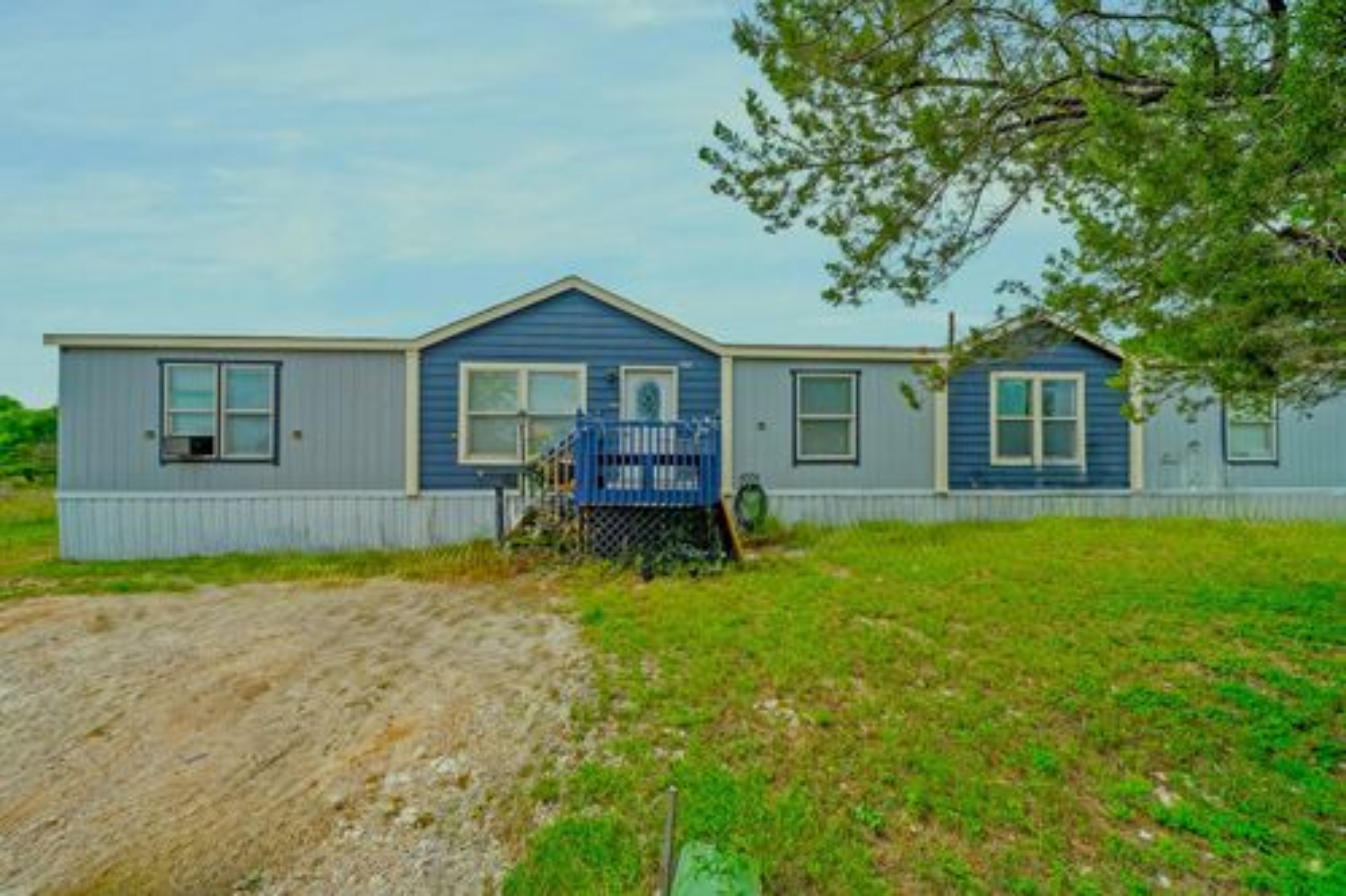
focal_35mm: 12
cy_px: 448
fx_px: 448
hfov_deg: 112.6
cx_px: 673
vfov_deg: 90.0
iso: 400
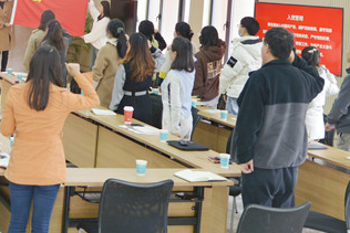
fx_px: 788
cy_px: -29
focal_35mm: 81
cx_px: 39
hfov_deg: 24.4
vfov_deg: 16.3
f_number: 4
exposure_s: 1/30
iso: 180
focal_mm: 32
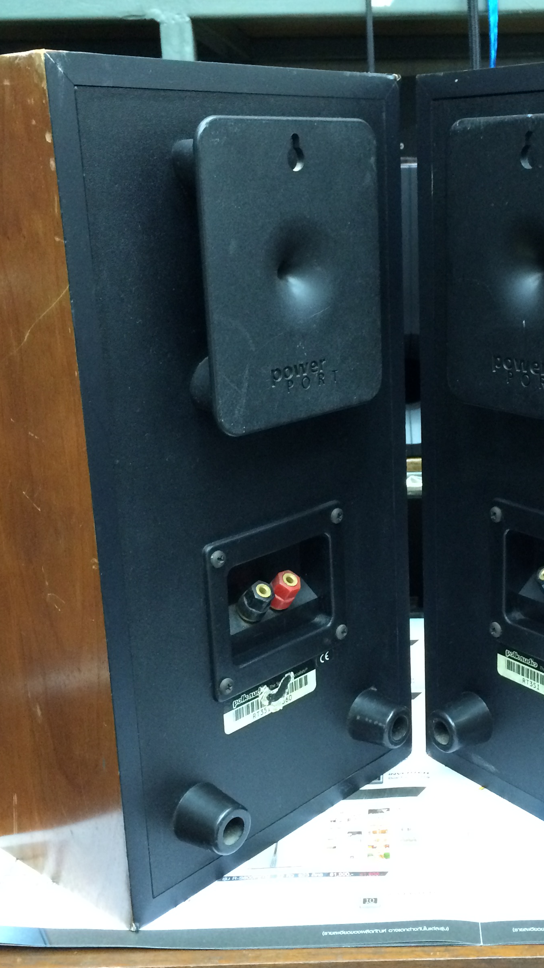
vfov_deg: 47.4
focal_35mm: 43
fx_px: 1103
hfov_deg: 27.4
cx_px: 396
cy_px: 492
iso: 320
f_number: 2.2
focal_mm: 4.15
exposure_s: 1/20
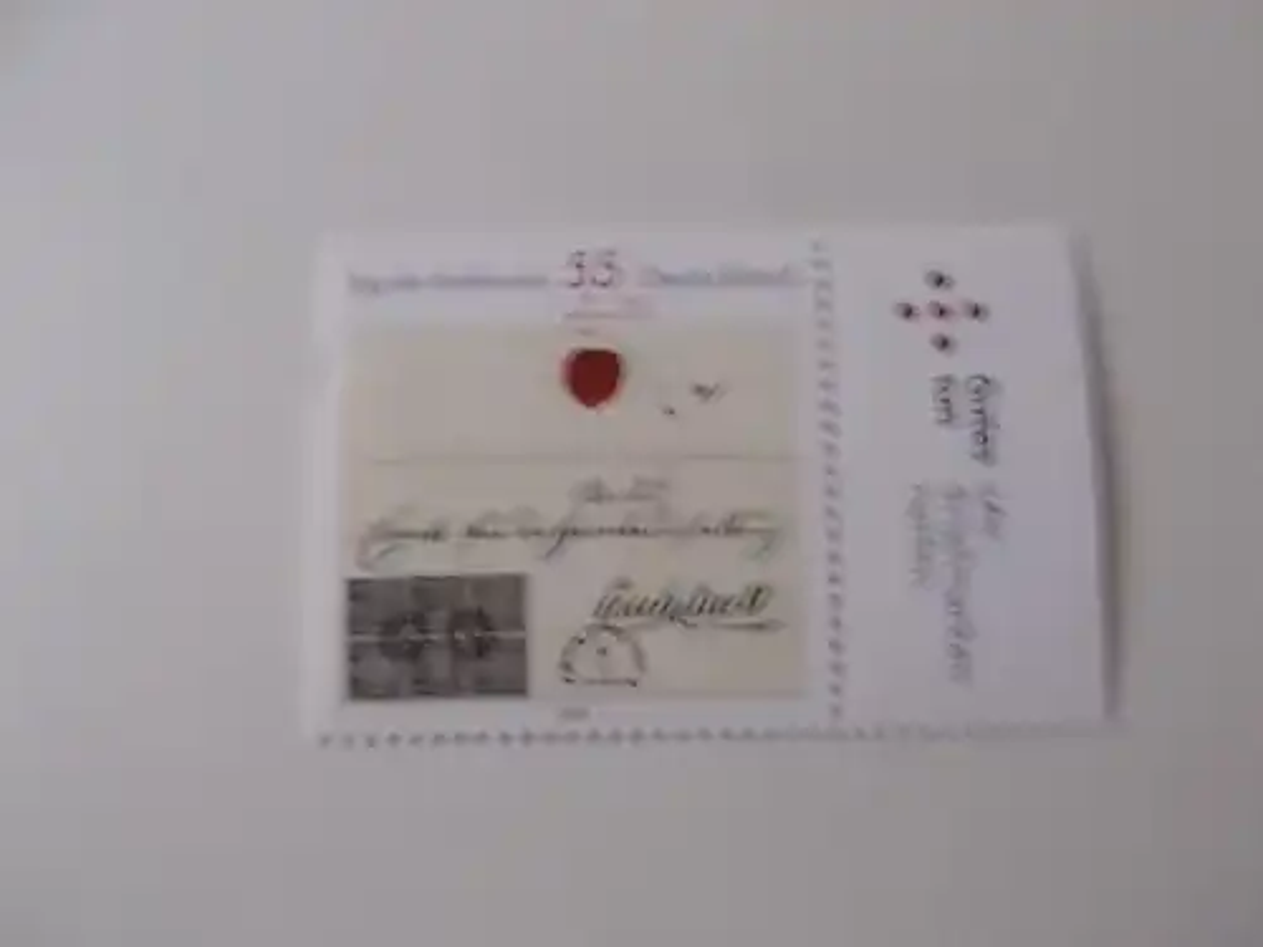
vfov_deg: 53.1
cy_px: 474
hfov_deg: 67.3
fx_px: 949
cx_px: 632
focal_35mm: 26
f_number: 3.2
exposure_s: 1/2.5
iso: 200
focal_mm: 4.6
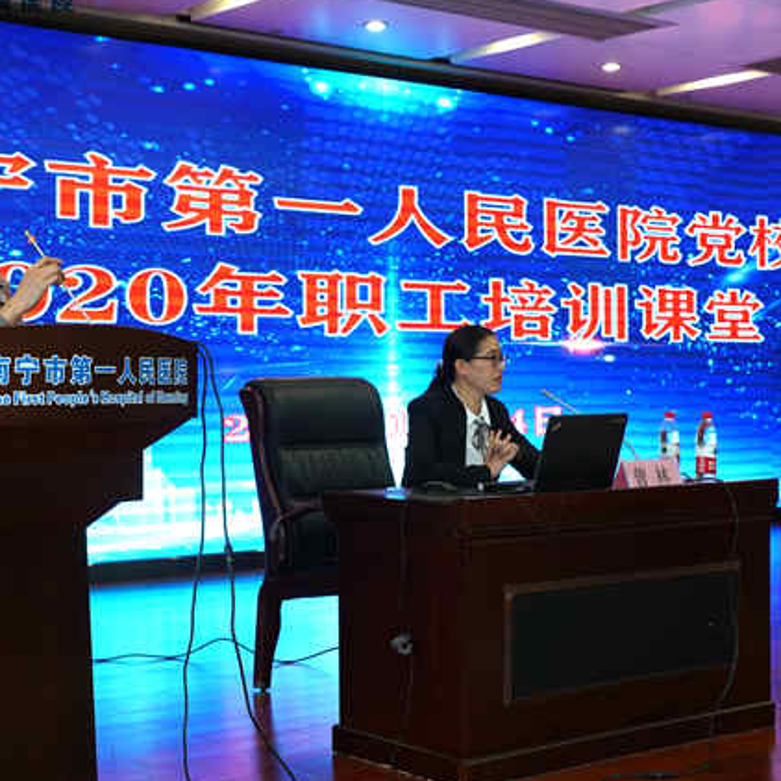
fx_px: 1480
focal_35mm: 58
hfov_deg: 29.2
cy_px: 359
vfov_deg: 29.5
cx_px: 220
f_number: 5
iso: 1600
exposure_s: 1/100
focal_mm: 40
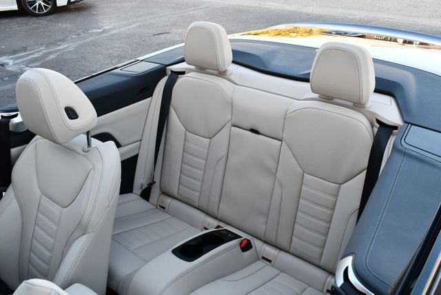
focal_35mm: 36
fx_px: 441
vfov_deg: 36.9
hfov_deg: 53.1
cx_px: 220
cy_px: 148
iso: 400
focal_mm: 18
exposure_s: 1/250
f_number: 5
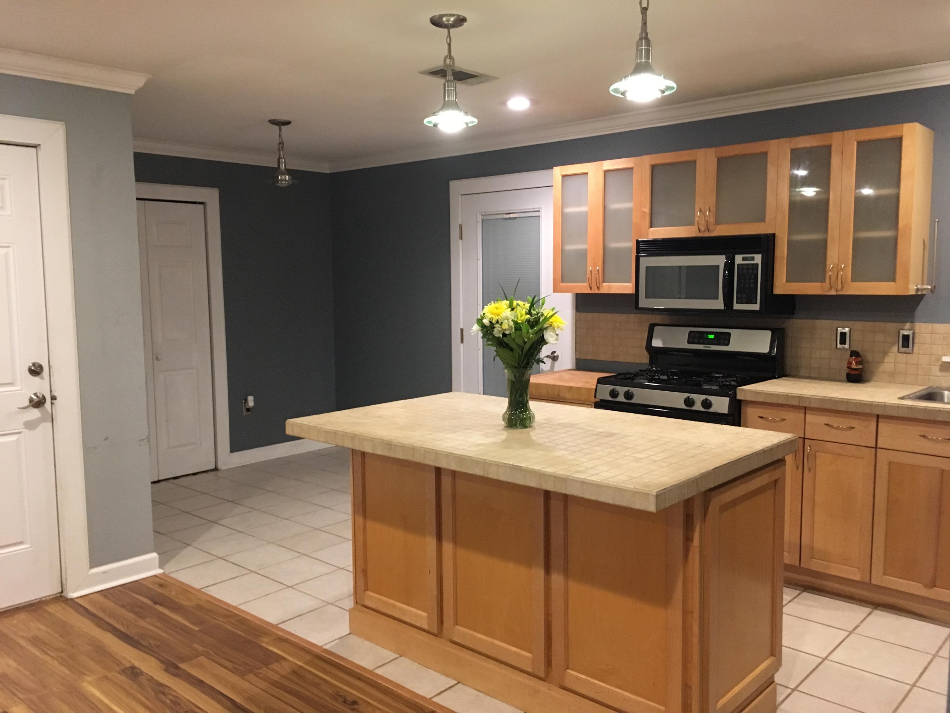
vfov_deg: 48.2
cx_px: 475
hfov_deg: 61.7
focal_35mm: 29
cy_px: 356
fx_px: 796
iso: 200
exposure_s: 1/20
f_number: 2.2
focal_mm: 4.15
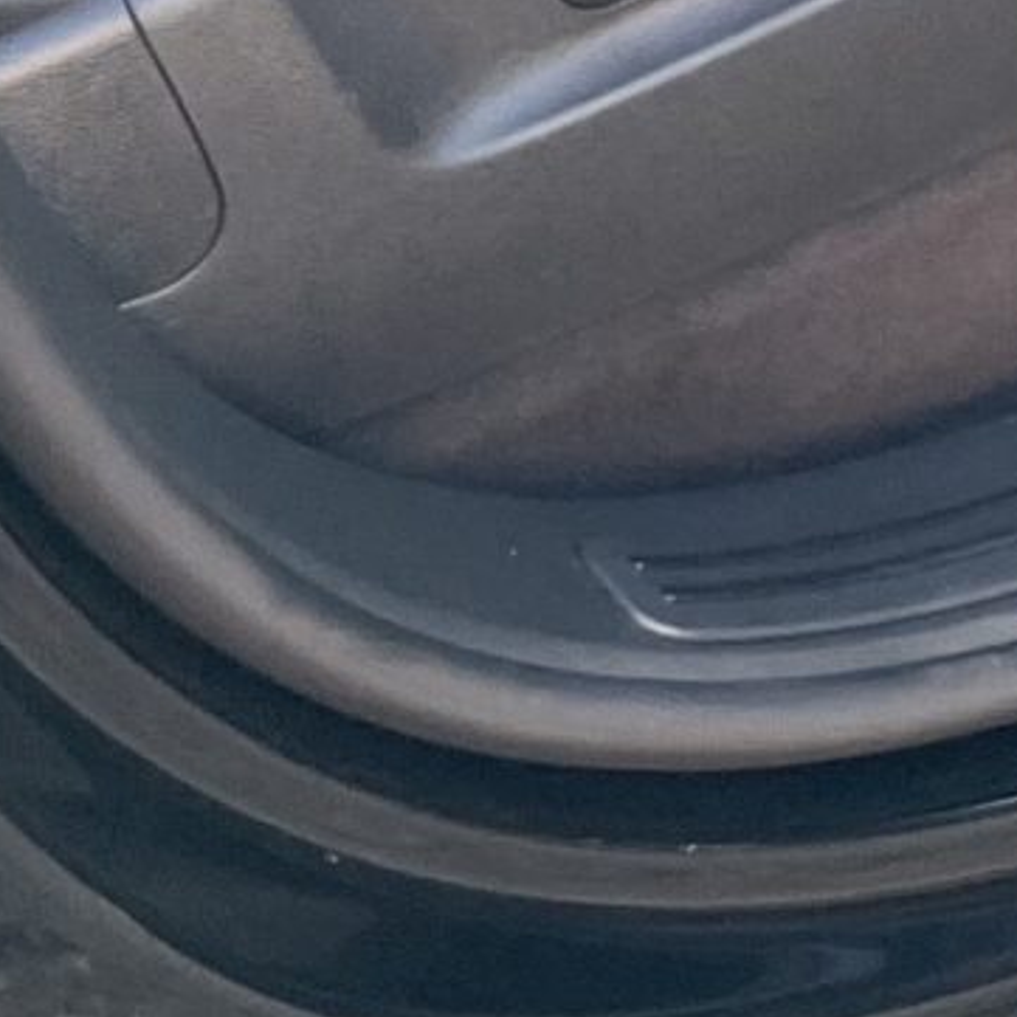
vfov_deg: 9.6
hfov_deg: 10.1
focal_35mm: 163
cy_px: -1361
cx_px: 1871
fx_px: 5418
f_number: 1.6
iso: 80
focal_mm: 4.2
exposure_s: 1/121
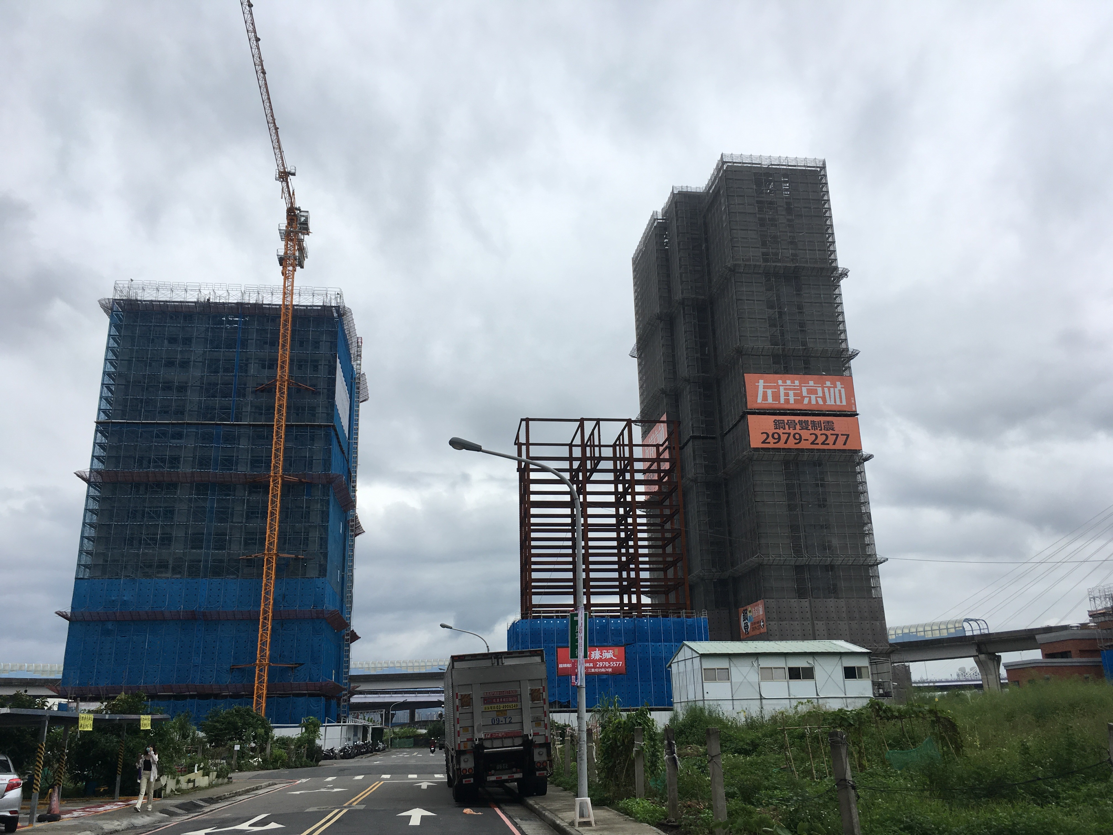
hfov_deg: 61.7
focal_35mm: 29
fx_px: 932
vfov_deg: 48.2
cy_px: 418
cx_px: 556
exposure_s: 1/1115
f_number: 2.2
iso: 25
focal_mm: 4.15
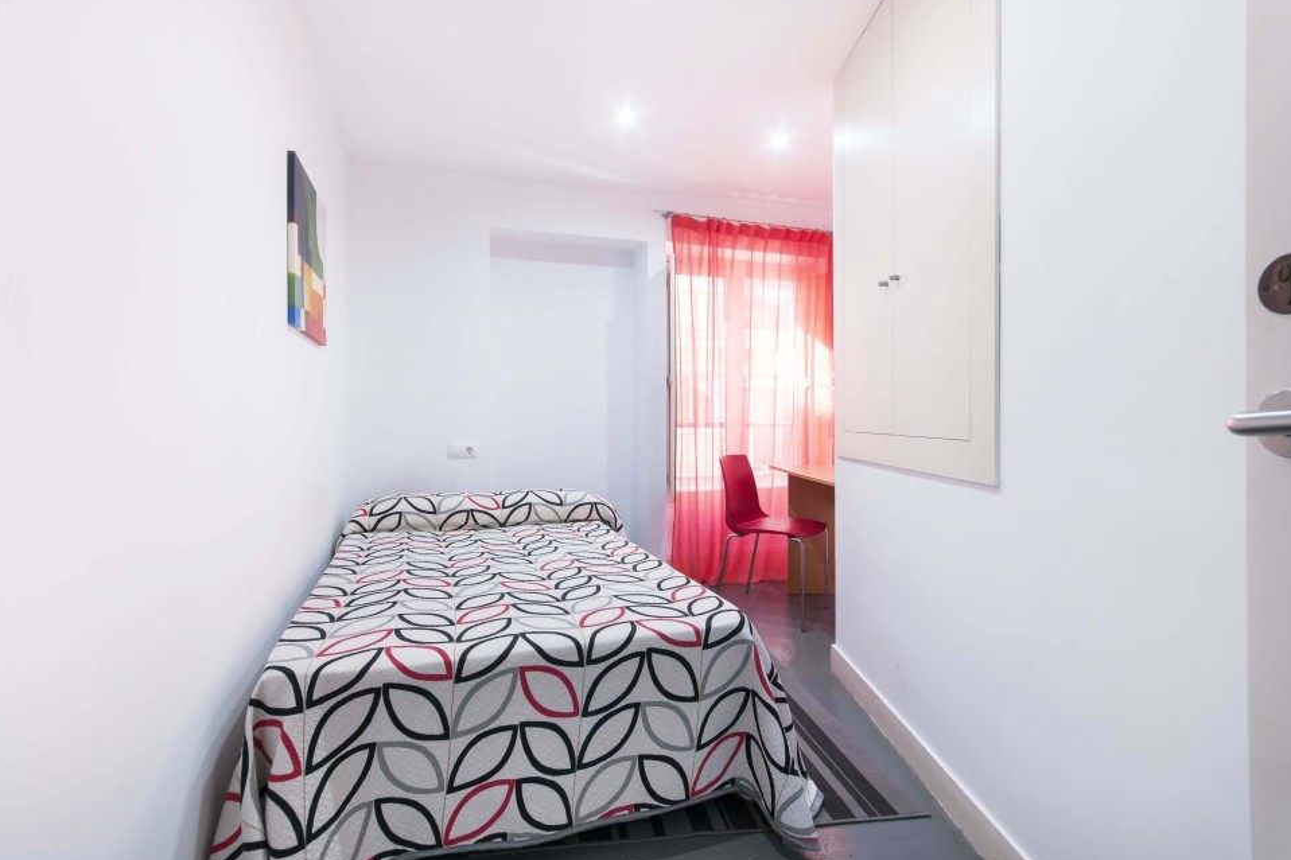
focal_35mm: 16
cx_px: 608
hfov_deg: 96.6
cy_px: 408
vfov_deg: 73.7
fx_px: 574
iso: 200
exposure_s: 1/5
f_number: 8
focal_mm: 10
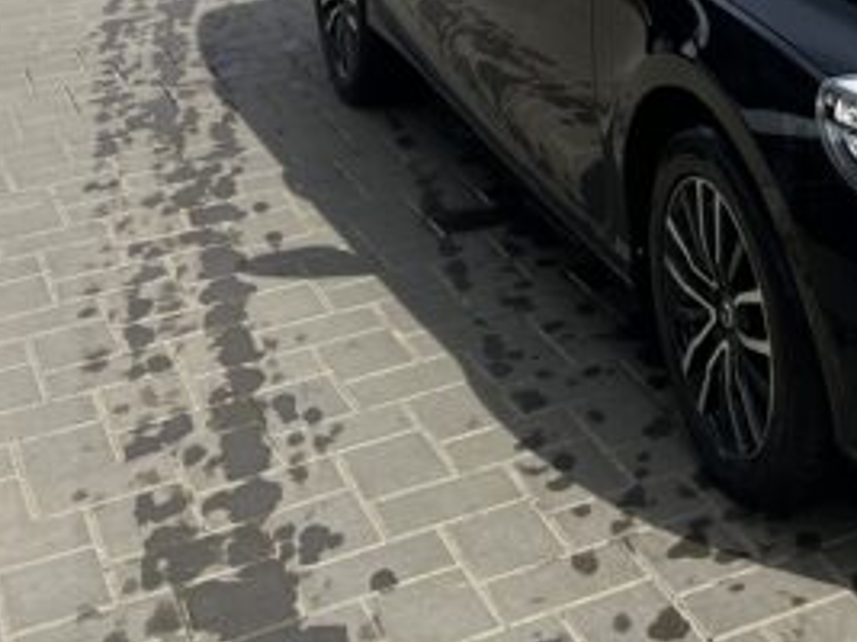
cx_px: 1156
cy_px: -116
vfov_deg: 18.0
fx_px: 1930
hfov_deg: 22.1
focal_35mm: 78
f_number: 1.5
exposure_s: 1/3704
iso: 50
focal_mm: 5.7
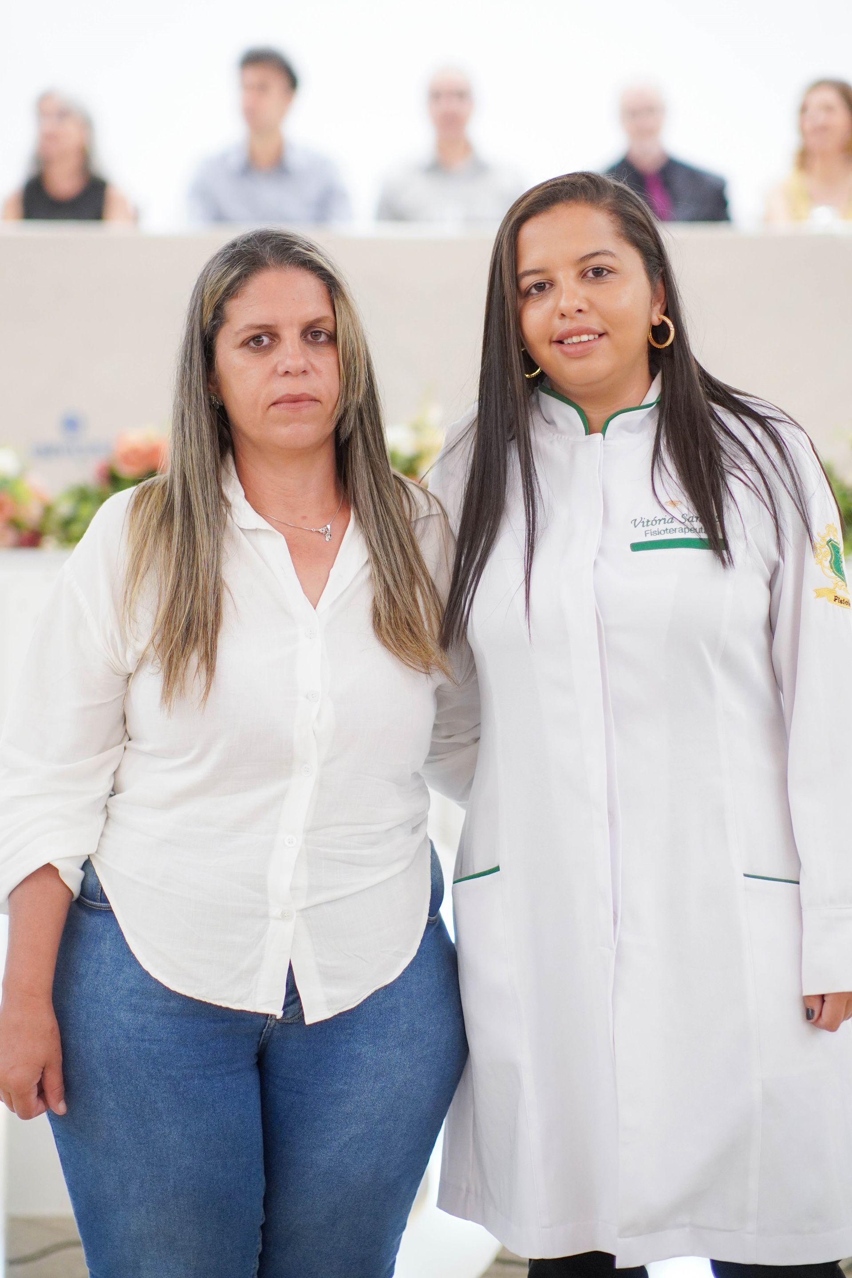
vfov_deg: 24.2
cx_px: 426
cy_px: 639
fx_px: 2982
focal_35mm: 84
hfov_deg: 16.3
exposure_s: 1/200
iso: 1000
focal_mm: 56
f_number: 1.4
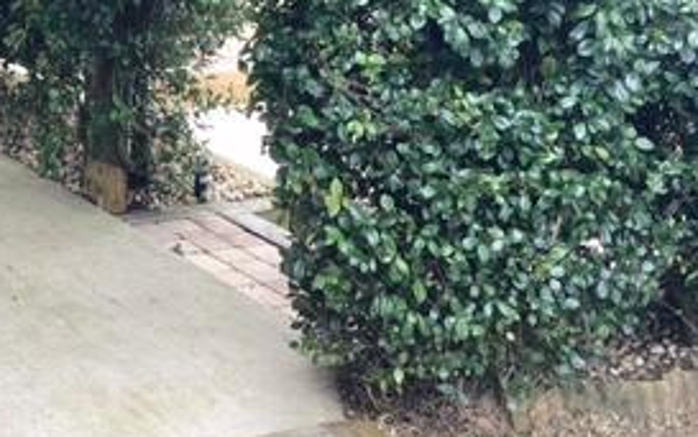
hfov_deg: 27.2
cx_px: 31
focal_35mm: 72
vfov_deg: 17.5
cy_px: -41
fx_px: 1370
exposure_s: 1/120
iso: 25
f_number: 2.2
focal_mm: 4.15
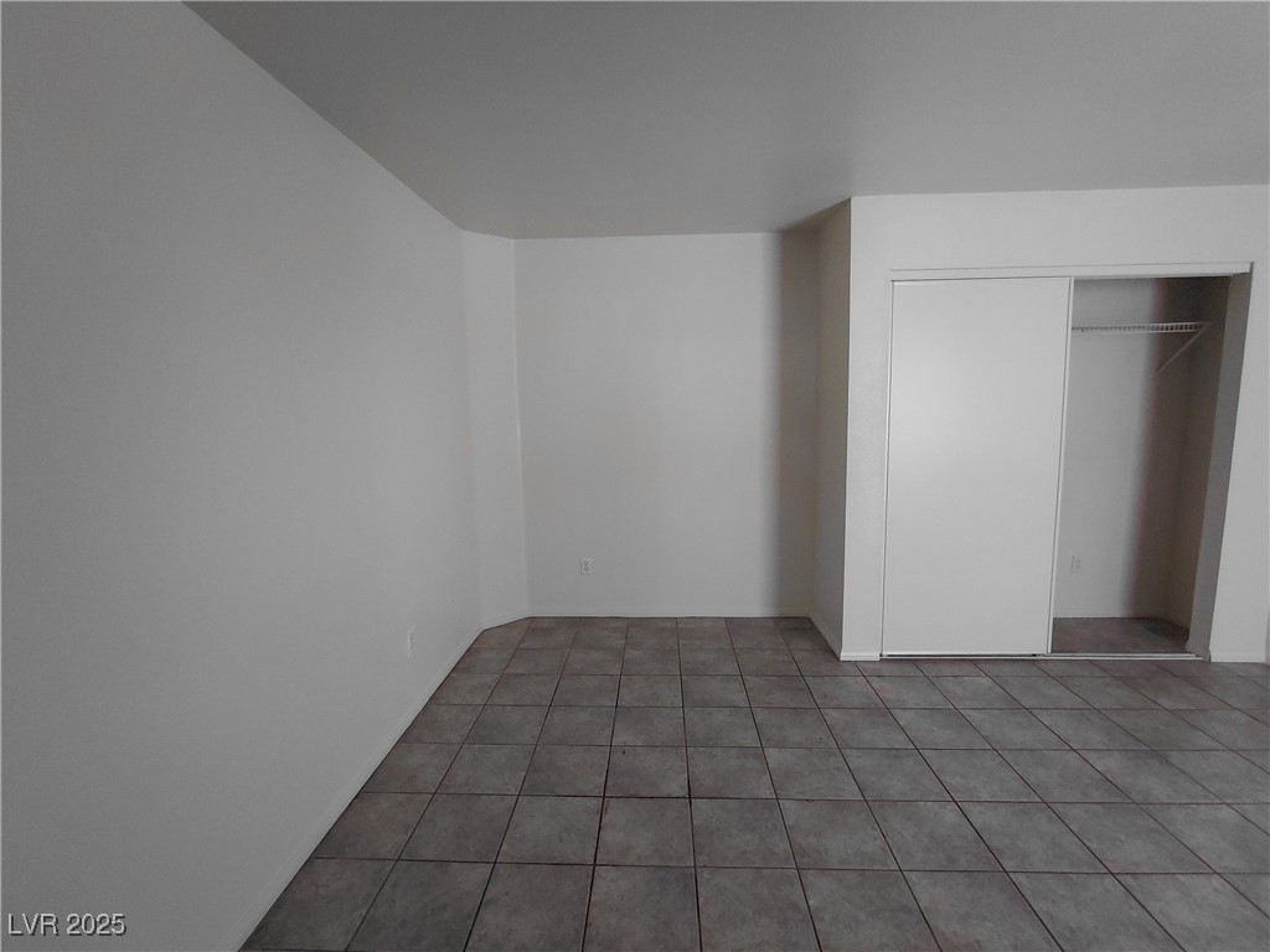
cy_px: 476
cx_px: 635
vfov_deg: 78.1
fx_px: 587
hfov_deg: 94.5
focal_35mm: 16
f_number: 2.2
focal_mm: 1.64
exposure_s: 1/60
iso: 125
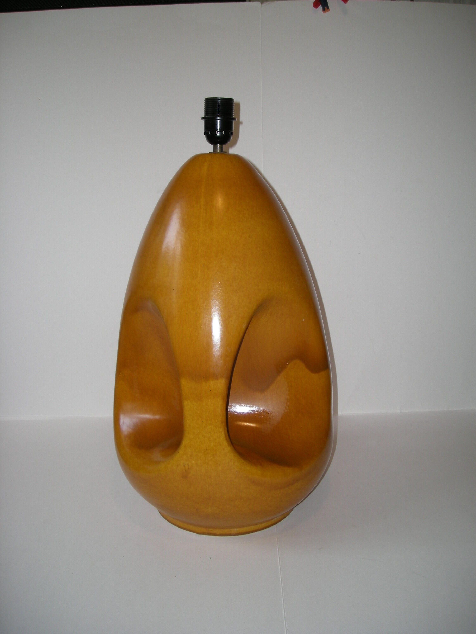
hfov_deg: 40.7
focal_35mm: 35
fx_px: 642
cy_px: 317
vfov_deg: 52.6
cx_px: 238
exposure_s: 1/55.5
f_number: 2.8
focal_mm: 5.7
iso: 50
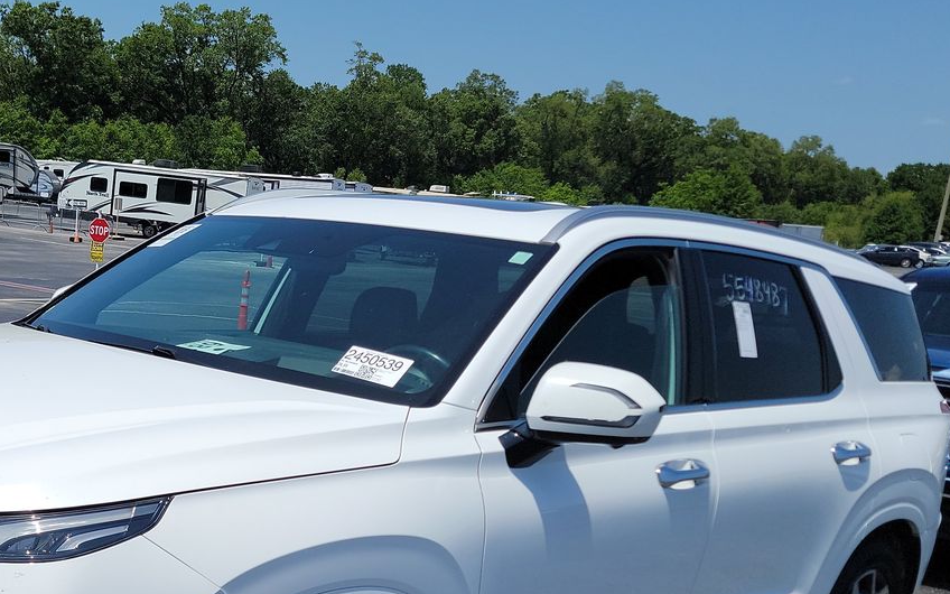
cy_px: 523
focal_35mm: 48
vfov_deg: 26.1
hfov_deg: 40.0
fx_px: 1243
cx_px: 175
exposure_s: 1/1741
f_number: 1.8
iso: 50
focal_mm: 6.7
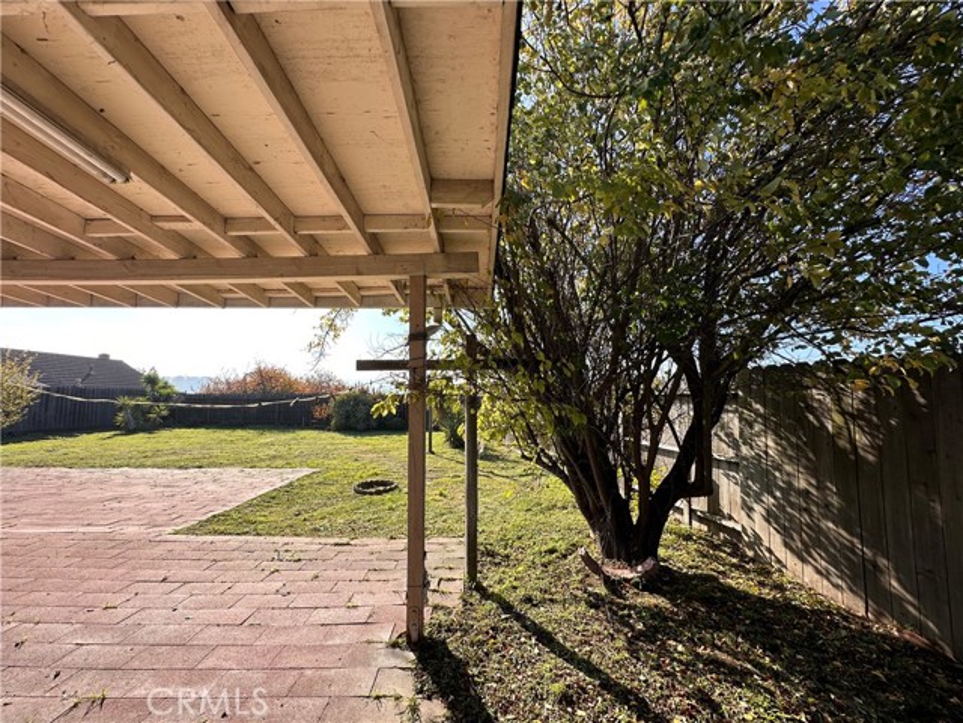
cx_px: 482
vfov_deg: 85.7
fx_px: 389
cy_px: 362
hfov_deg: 102.1
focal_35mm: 14
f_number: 2.2
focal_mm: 2.22
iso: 40
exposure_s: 1/694
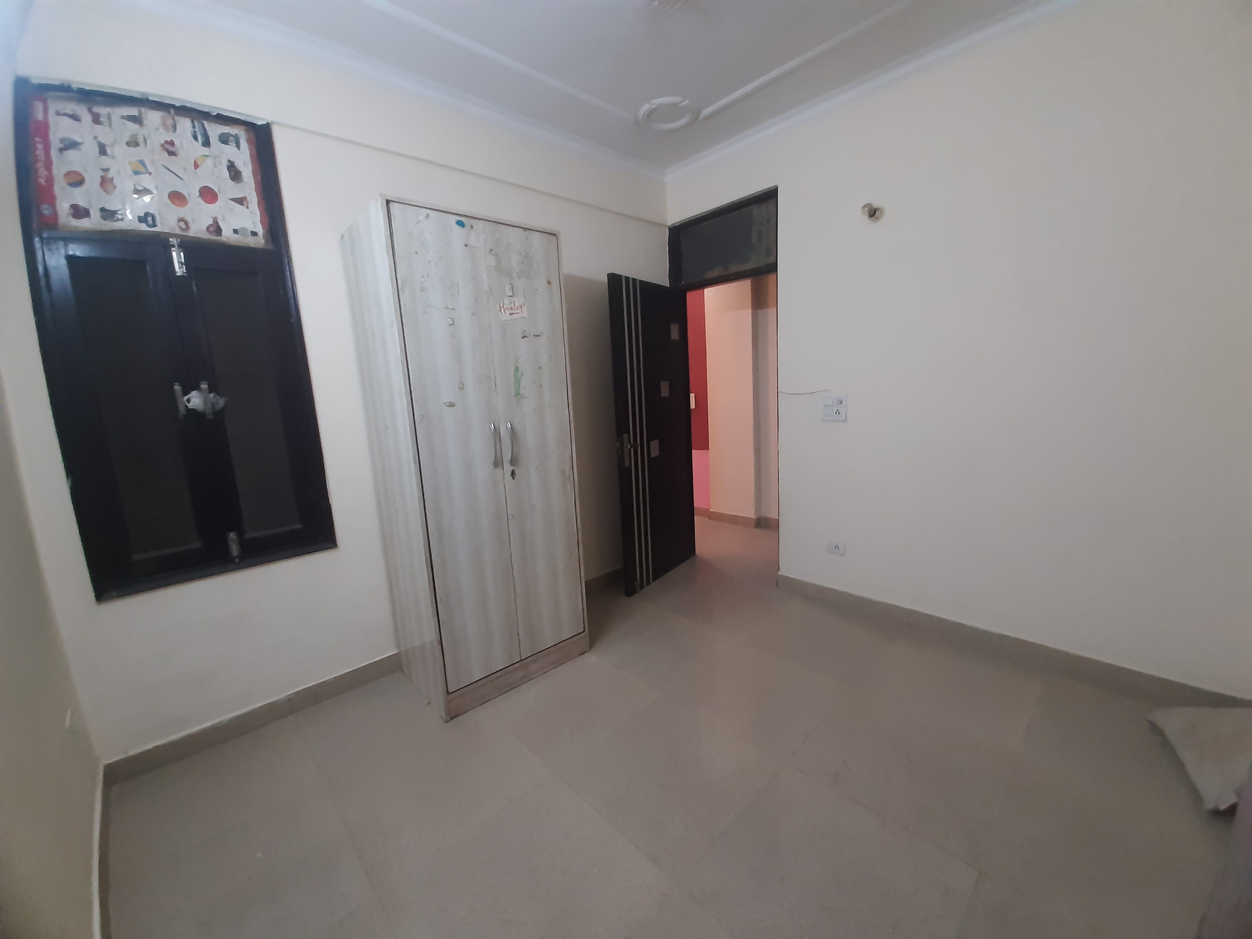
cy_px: 470
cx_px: 626
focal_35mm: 13
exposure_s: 1/25
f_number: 2.2
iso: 250
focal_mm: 1.42
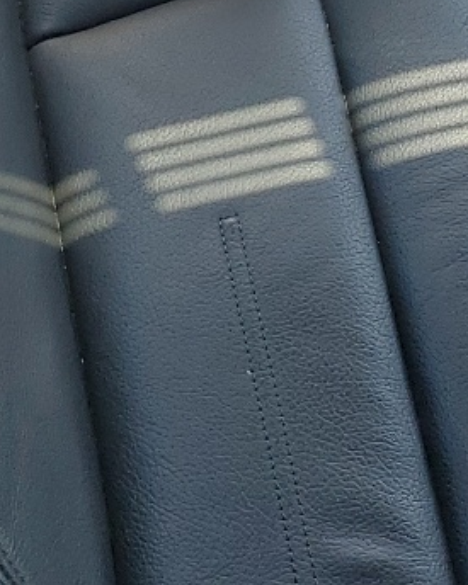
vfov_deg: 14.8
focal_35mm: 118
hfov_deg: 12.4
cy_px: -376
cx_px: 706
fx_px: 2044
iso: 50
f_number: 1.5
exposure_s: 1/111
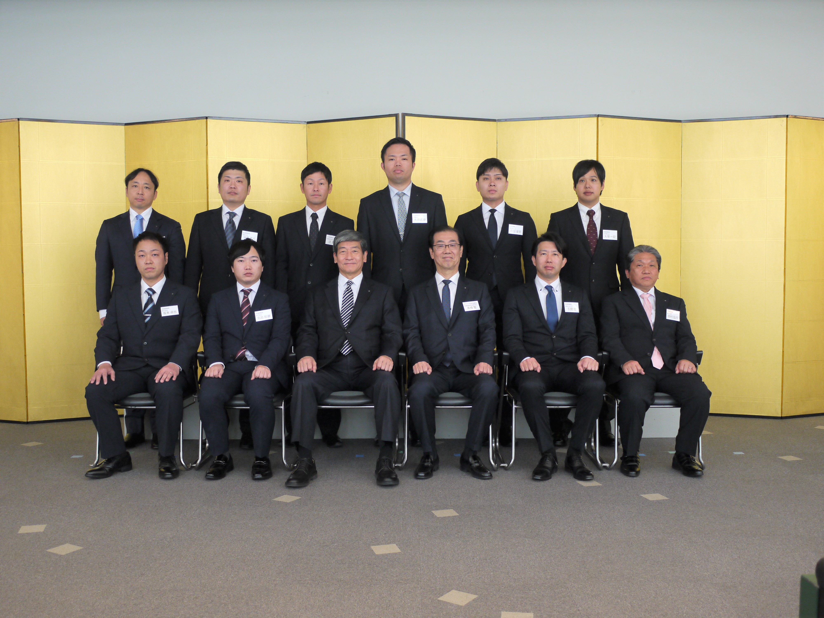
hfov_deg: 51.4
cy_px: 309
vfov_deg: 39.7
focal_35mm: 36
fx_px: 857
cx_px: 412
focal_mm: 18
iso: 400
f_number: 4
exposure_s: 1/20
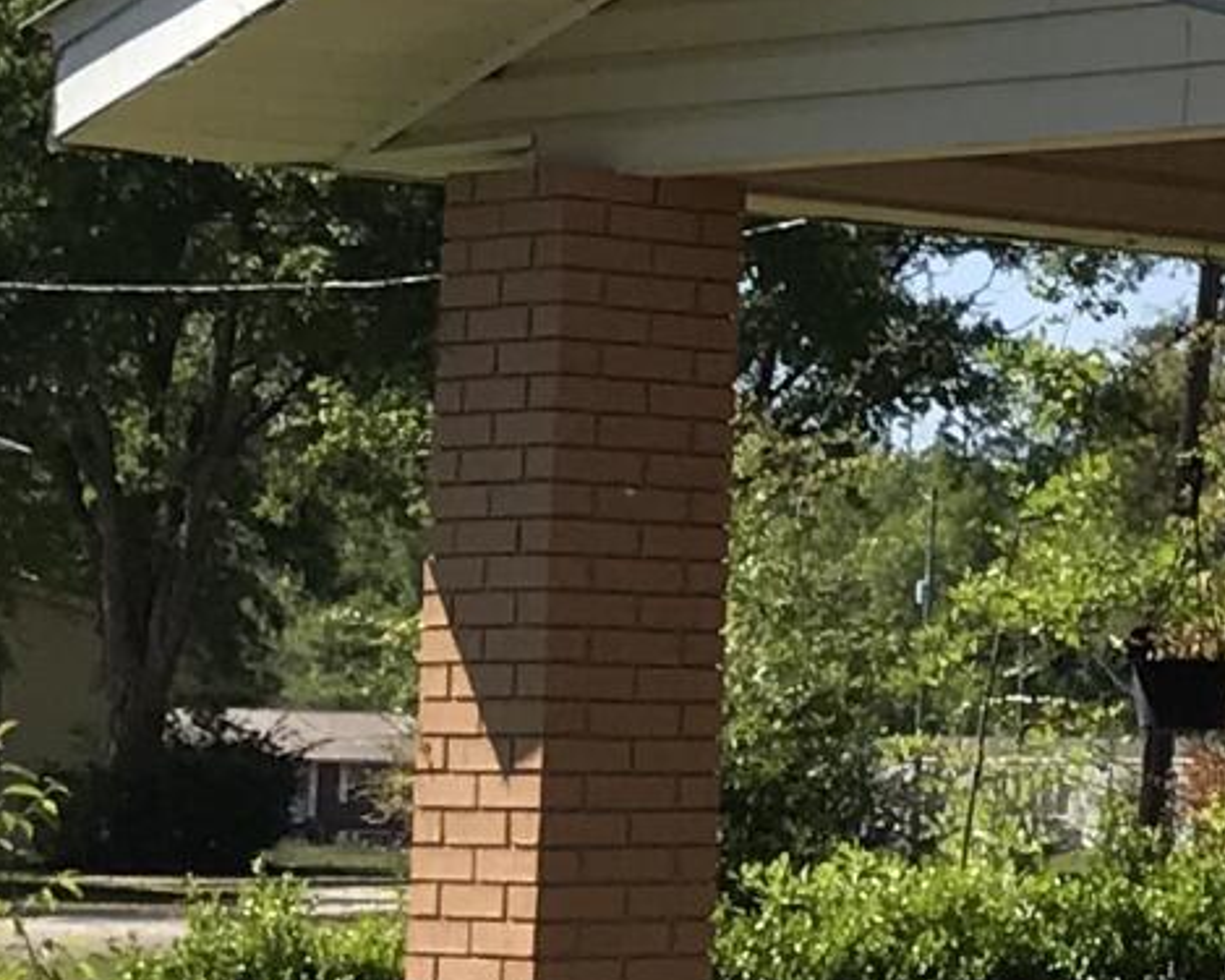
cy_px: 71
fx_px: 6343
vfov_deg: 8.8
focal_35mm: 175
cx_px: 2649
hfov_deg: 10.0
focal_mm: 3.99
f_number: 1.8
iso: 20
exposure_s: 1/2037
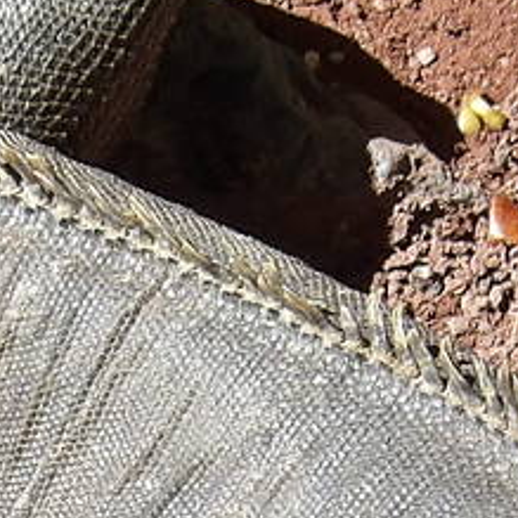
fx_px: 7889
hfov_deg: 3.8
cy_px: 669
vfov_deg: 3.8
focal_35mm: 466
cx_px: 208
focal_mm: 13
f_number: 4.1
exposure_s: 1/320
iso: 100
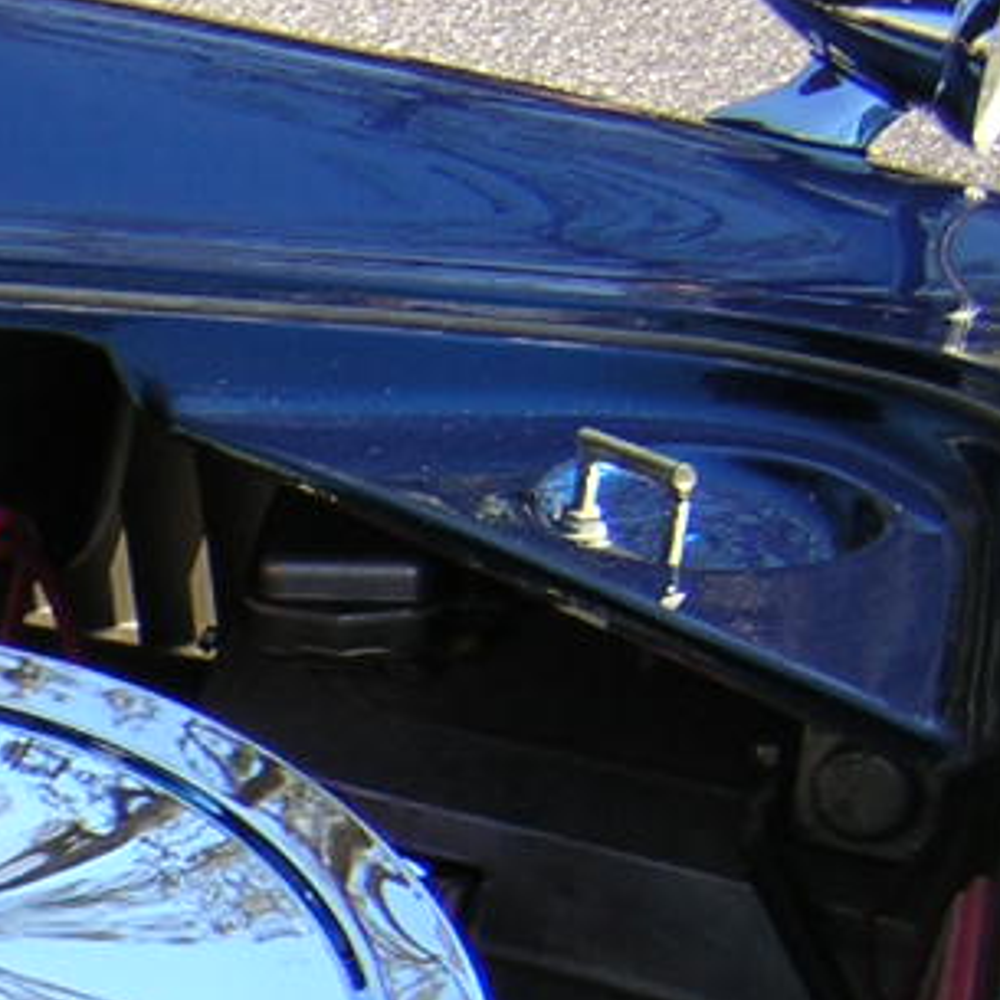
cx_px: -659
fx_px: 3497
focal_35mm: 107
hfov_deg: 14.7
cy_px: 1118
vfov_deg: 15.8
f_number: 2.6
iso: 100
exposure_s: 1/390
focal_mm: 4.7
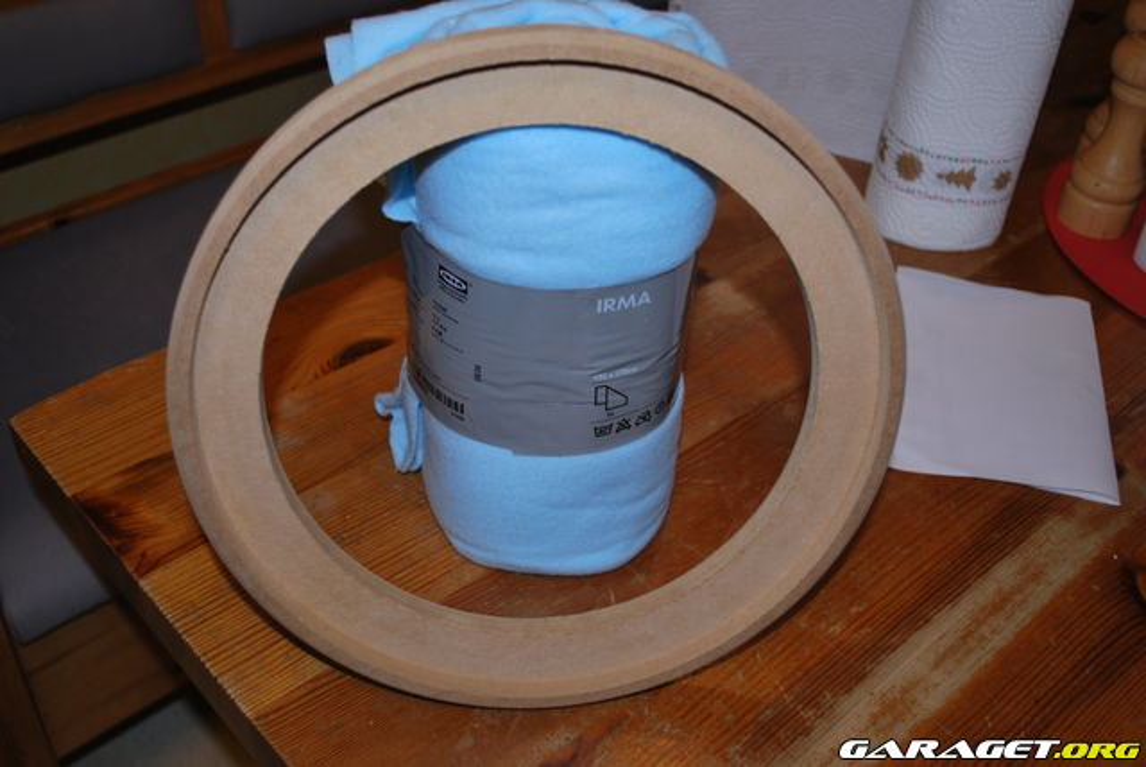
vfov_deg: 34.3
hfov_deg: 49.5
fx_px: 1243
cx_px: 573
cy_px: 384
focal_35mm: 39
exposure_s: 1/60
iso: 200
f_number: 4.2
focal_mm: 26
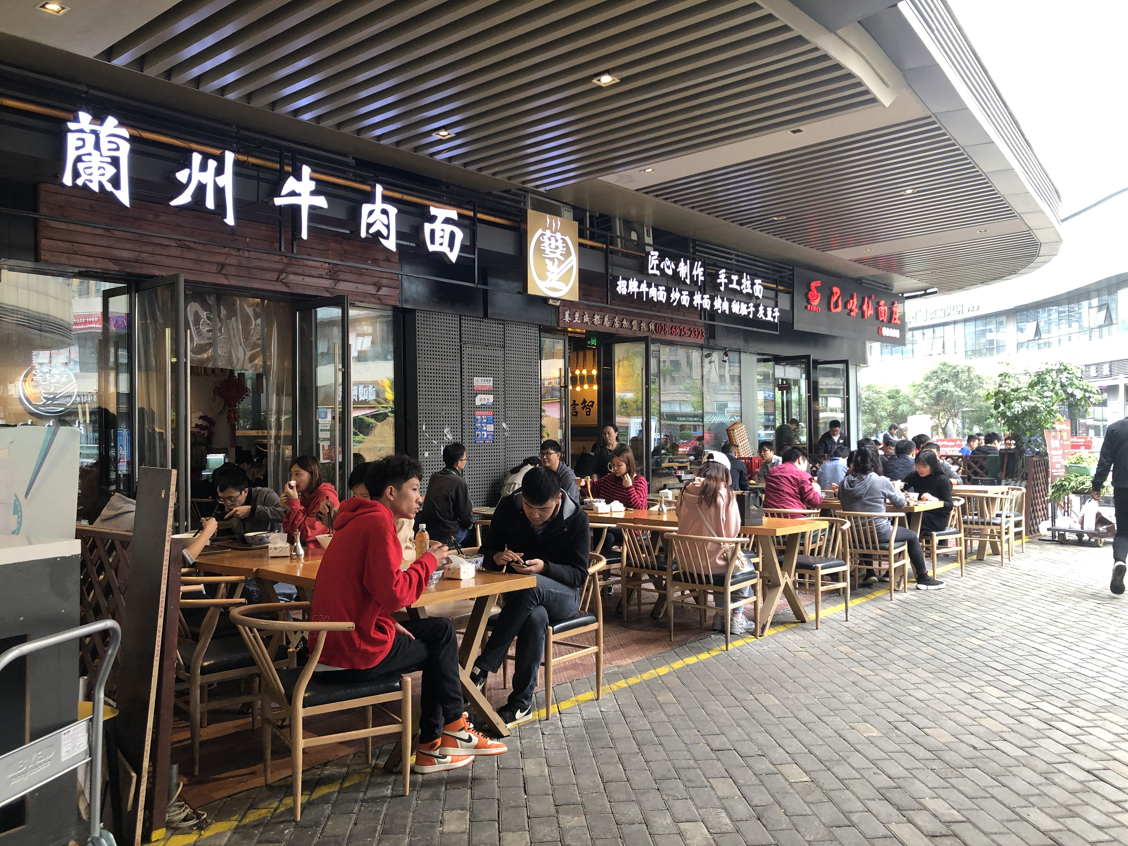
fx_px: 912
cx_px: 564
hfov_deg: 63.4
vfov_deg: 49.7
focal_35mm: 28
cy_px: 423
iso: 20
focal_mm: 3.99
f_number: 1.8
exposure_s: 1/33
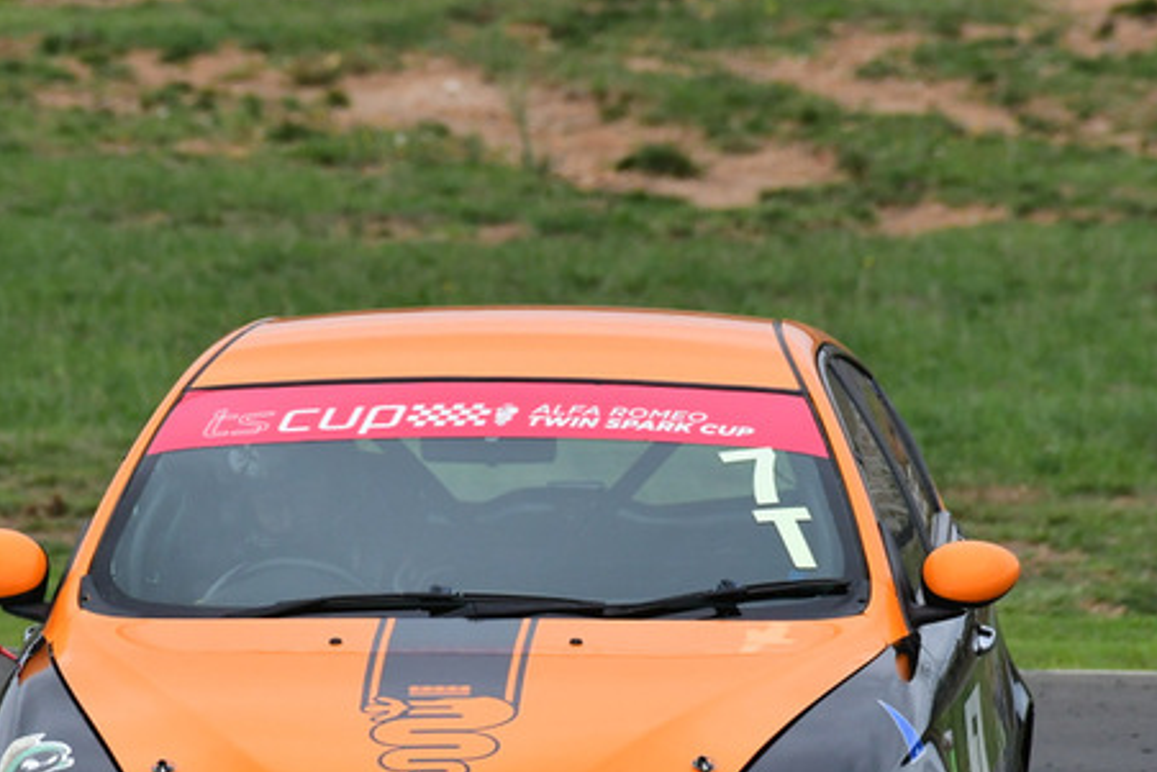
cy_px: 605
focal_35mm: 1331
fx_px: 42788
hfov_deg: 1.5
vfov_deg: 1.0
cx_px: 464
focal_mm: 500
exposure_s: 1/640
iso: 1250
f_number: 11
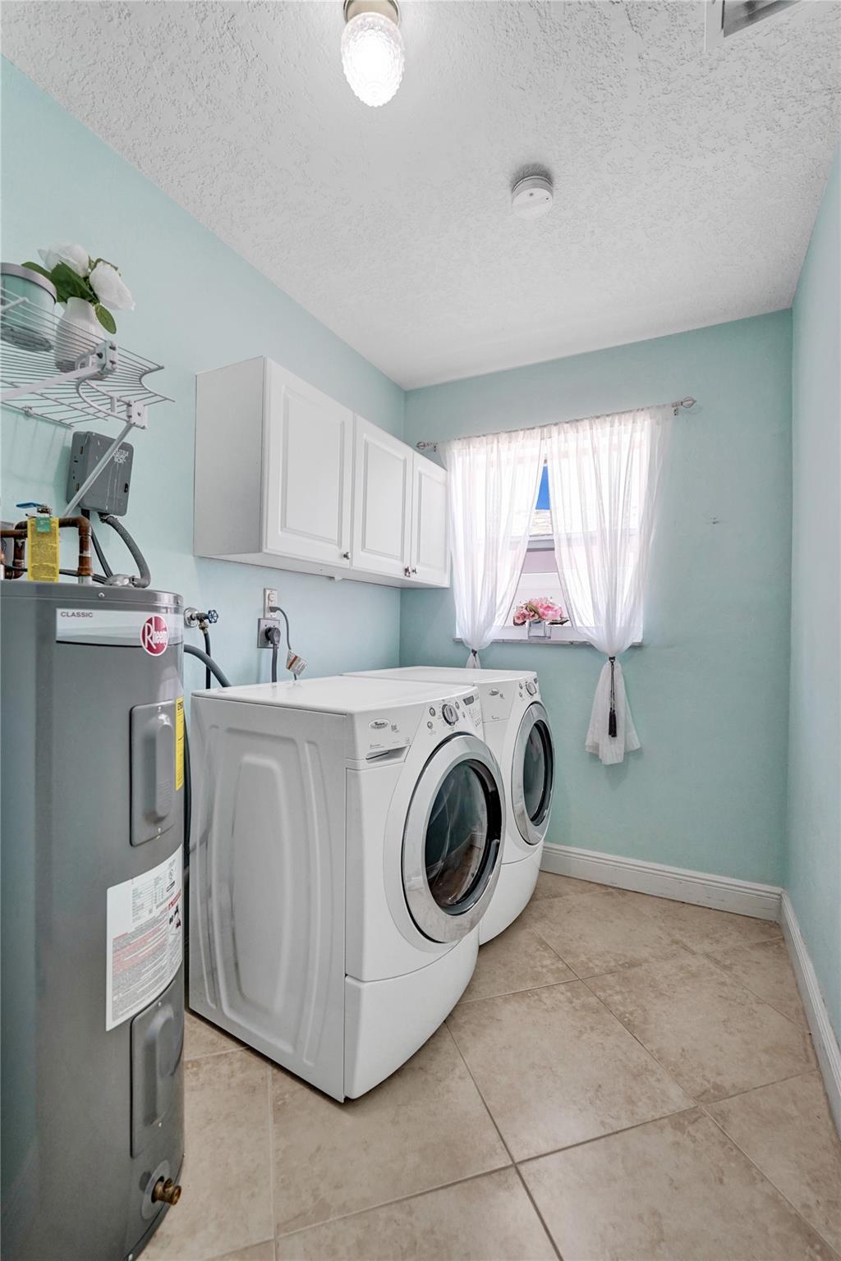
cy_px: 630
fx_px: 491
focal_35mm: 14
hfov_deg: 81.2
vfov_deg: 104.3
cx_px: 420
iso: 1250
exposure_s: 1/320
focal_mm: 14
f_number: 3.5
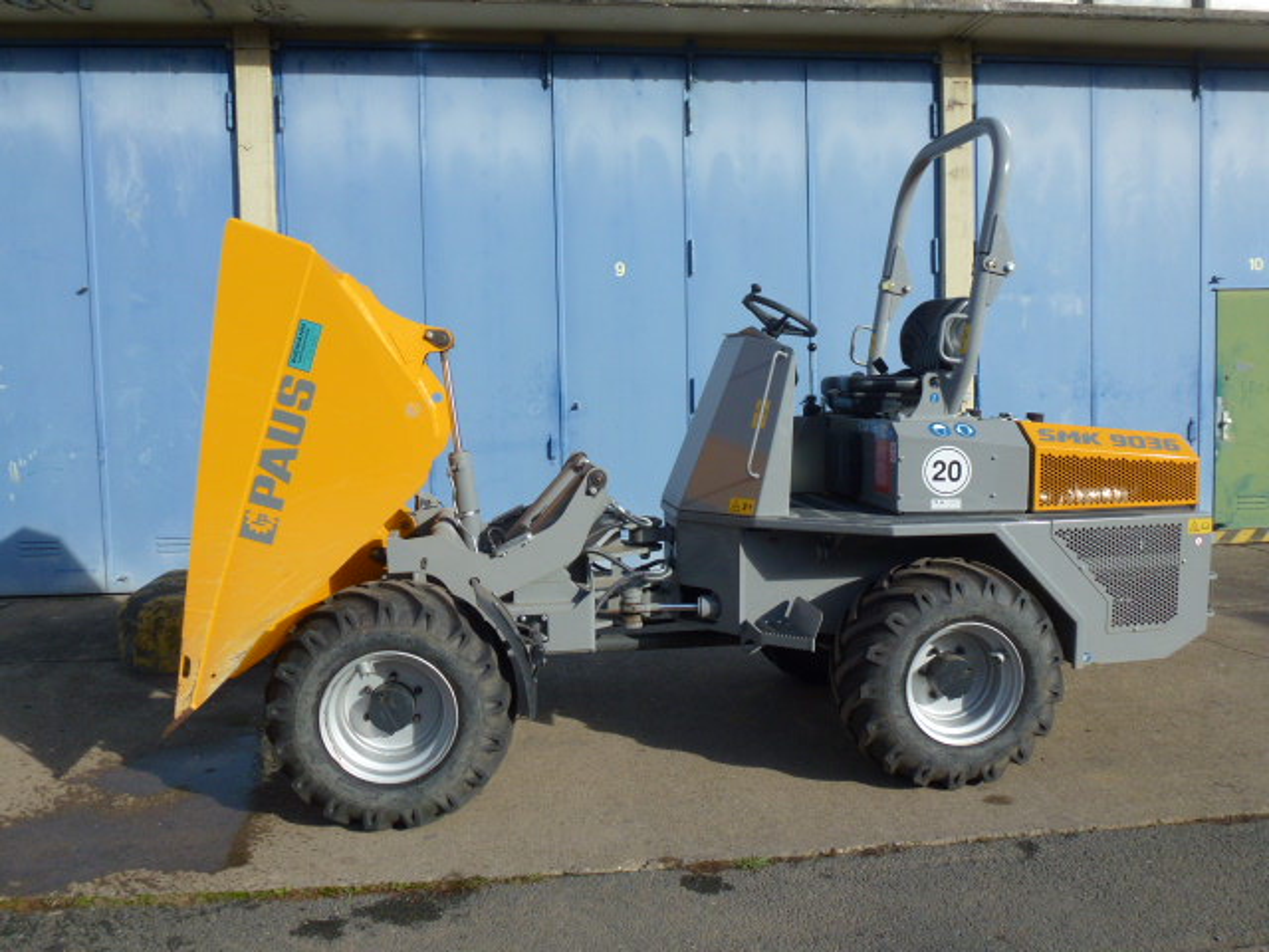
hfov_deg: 63.4
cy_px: 476
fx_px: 1026
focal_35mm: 28
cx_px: 634
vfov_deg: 49.7
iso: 100
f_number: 3.5
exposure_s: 1/1000
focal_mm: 5
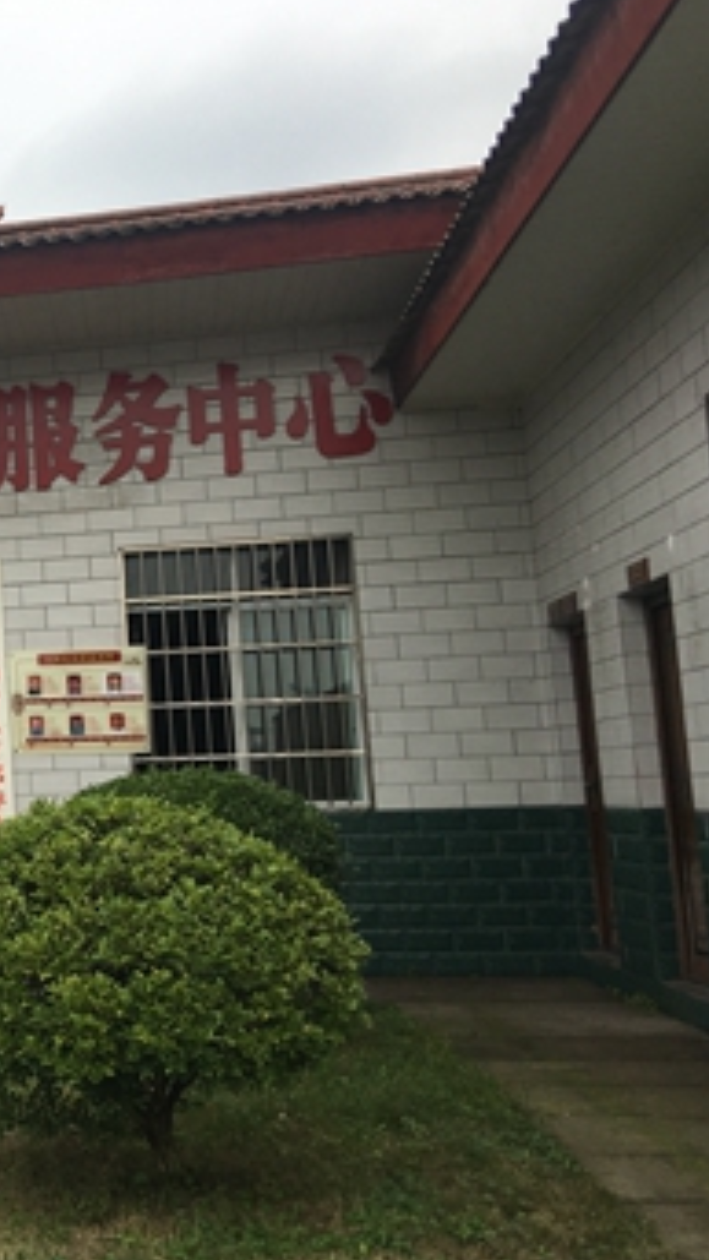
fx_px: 1537
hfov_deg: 23.2
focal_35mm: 46
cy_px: 637
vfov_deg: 44.6
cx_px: -202
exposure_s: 1/605
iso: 25
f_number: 2.2
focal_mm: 4.15
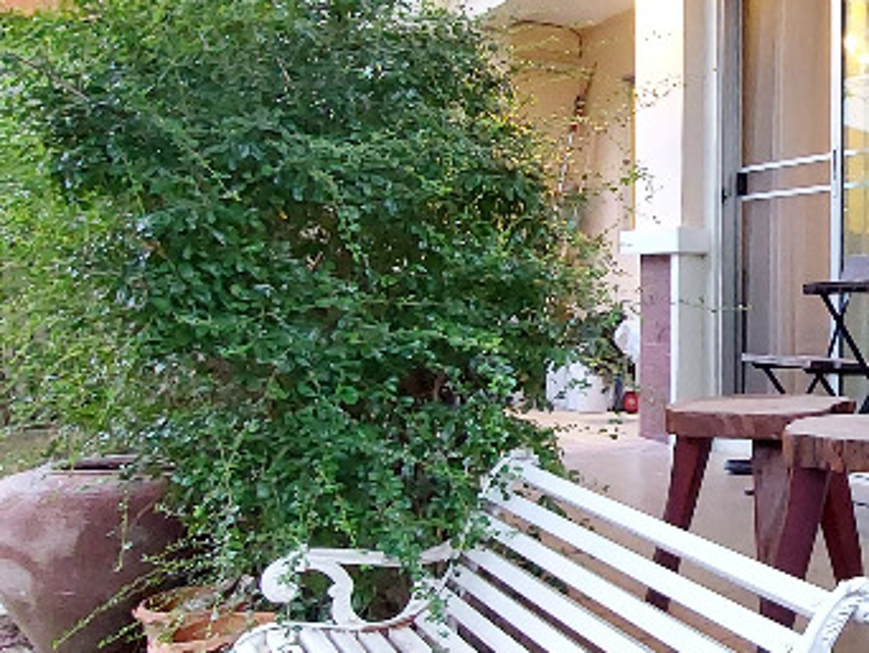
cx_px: 869
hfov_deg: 42.3
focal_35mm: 38
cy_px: 310
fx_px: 955
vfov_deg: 37.8
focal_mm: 1.74
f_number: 2.2
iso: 640
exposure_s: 1/25
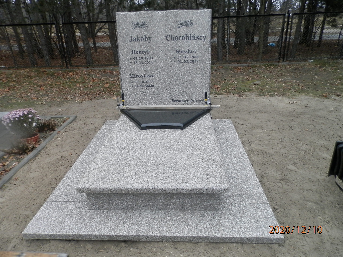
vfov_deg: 54.9
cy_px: 128
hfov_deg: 69.4
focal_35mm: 25
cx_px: 172
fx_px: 248
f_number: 3.1
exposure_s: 1/20
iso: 200
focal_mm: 4.5
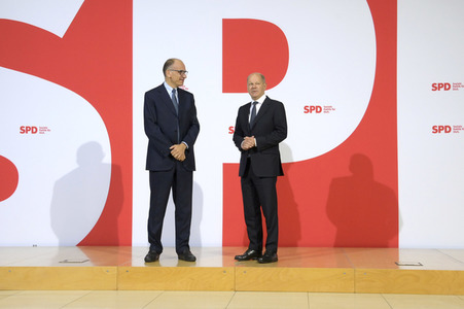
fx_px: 567
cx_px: 232
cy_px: 154
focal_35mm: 44
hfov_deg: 44.5
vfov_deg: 30.5
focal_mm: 44
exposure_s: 1/640
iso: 4000
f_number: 6.3
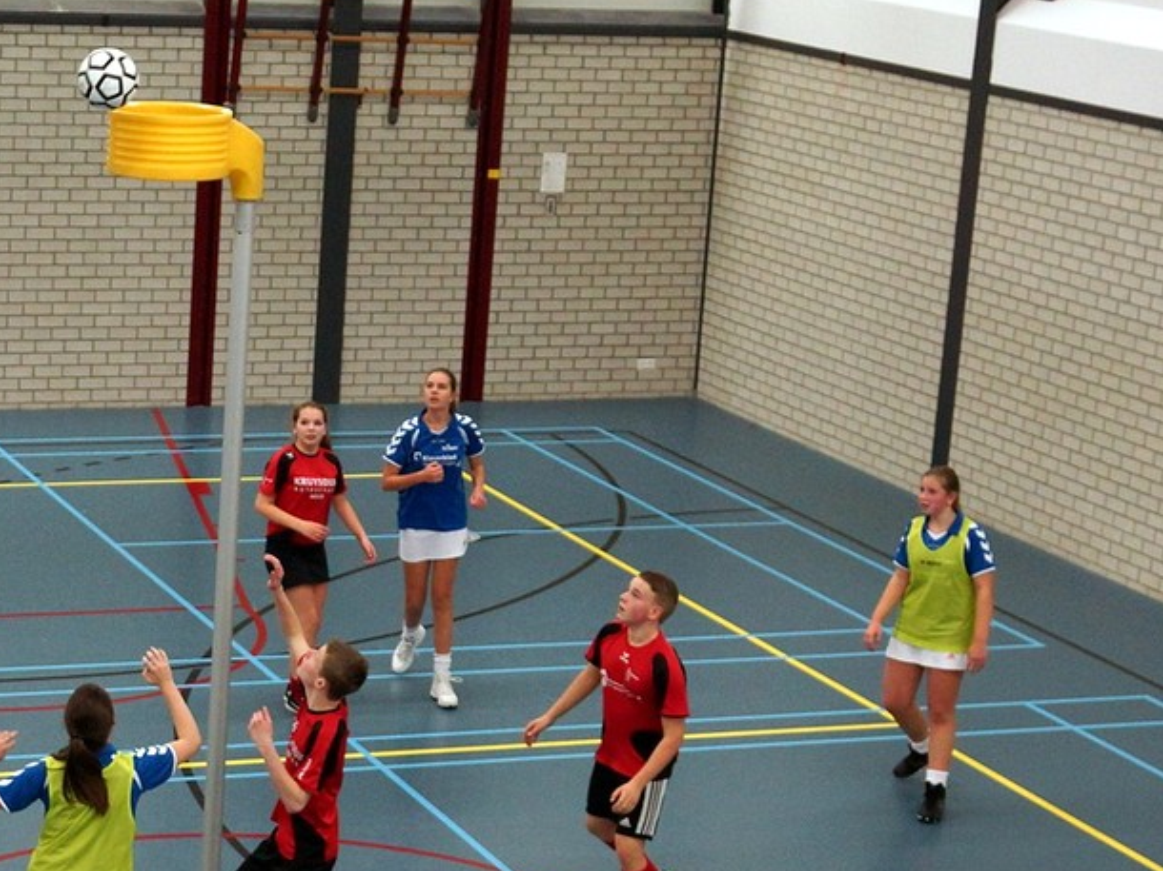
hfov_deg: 30.0
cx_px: 221
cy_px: 535
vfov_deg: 23.2
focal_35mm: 63
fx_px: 2116
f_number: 2.8
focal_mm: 26
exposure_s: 1/250
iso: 800
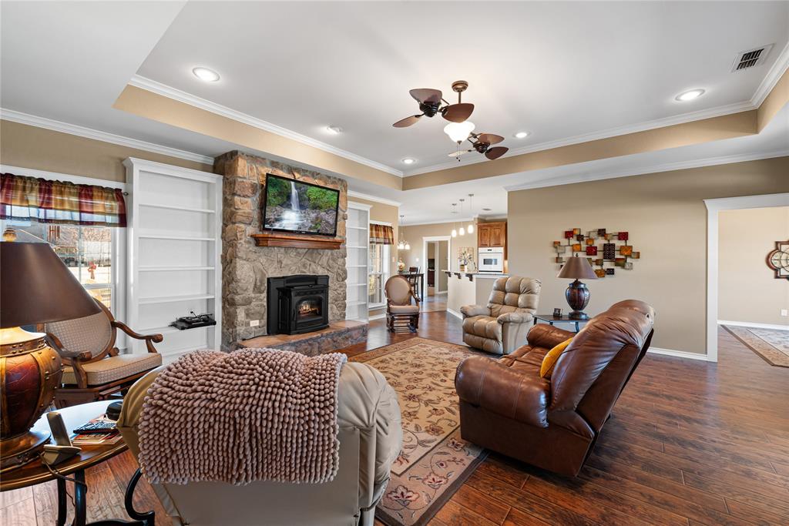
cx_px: 394
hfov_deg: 104.2
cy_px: 263
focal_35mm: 14
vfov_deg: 81.2
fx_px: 307
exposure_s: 1/3
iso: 320
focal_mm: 14
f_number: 6.3
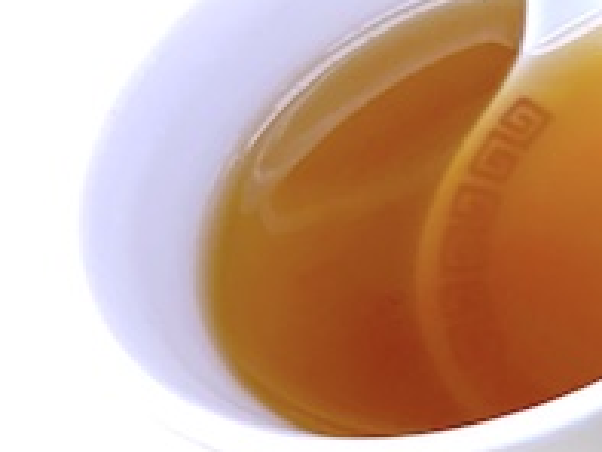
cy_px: 576
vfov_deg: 14.4
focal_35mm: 99
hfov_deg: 16.2
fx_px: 1723
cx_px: 1140
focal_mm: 4.25
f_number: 1.8
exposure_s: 1/50
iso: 50
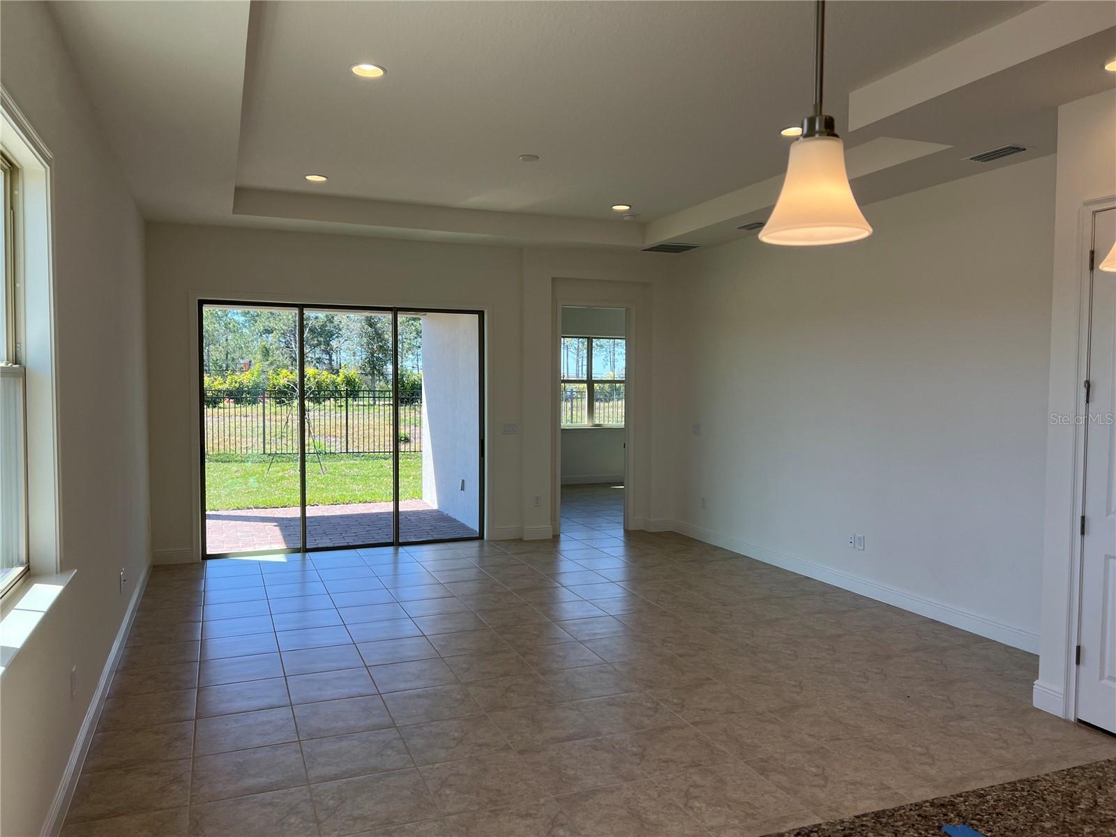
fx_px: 838
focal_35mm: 26
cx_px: 558
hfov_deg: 67.3
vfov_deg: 53.1
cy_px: 418
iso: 50
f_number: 1.5
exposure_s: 1/375
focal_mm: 5.7
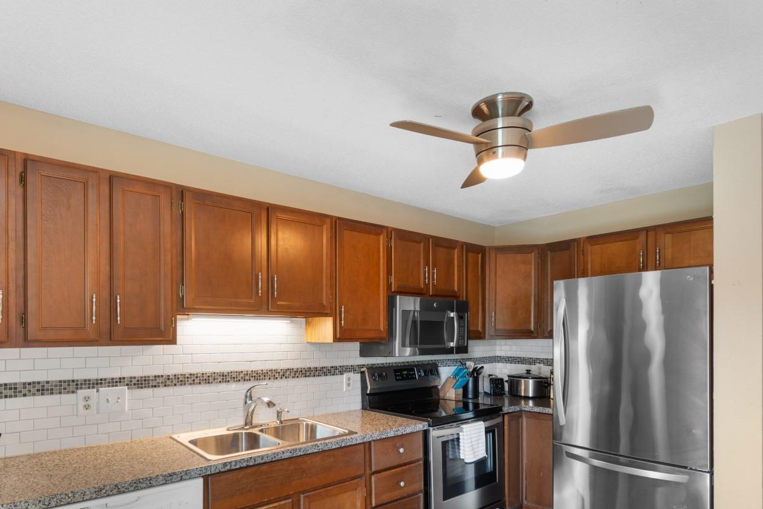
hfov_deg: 83.8
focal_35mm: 20
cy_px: 331
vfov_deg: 60.8
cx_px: 345
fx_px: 424
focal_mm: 10
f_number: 4.5
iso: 100
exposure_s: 1/3
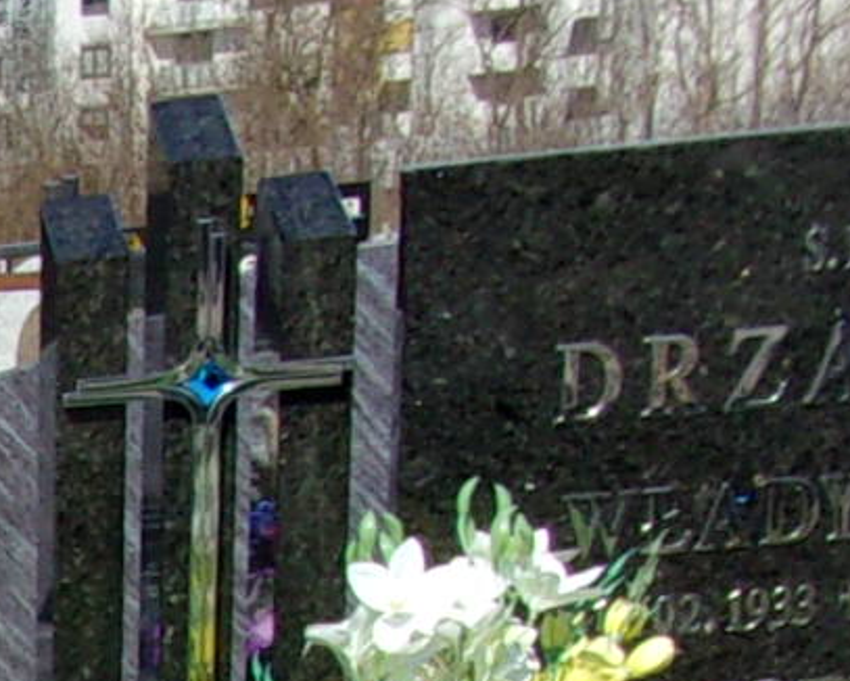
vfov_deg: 8.0
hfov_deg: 9.5
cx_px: -1380
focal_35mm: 174
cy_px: 1774
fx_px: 4379
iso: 80
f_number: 10.8
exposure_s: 1/105
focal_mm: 5.1
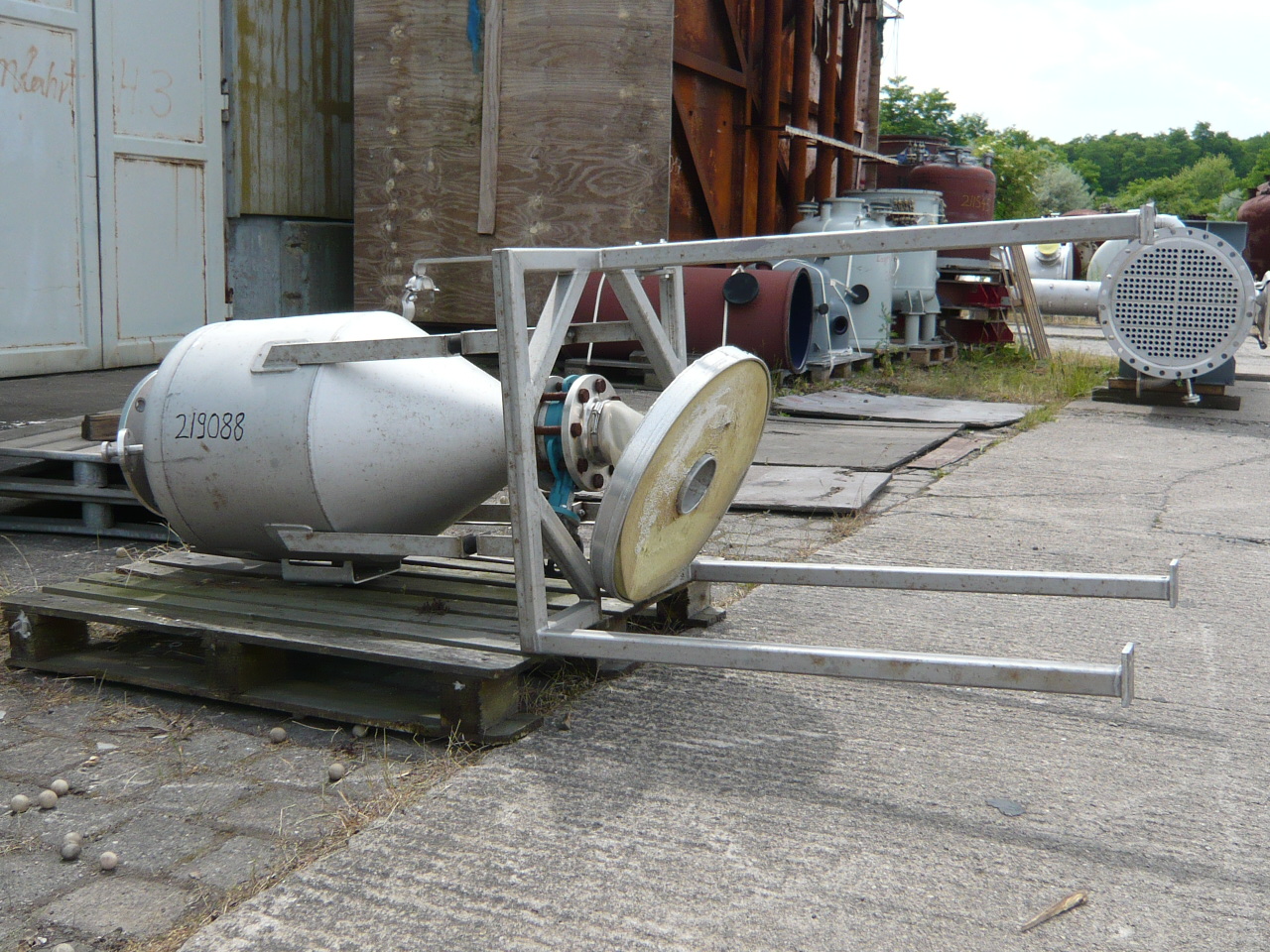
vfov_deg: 37.7
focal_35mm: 38
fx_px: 1394
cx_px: 635
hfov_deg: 49.0
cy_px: 476
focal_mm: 4.6
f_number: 2.8
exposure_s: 1/800
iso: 100
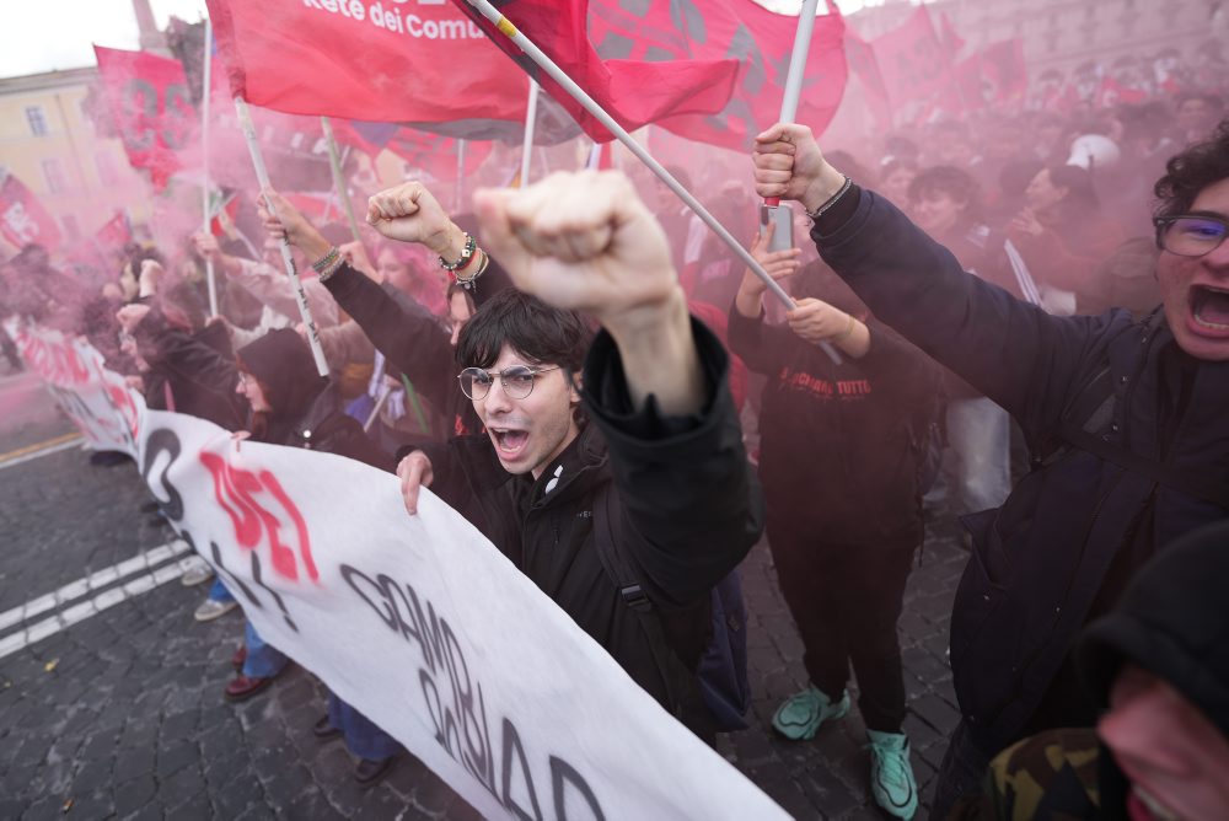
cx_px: 614
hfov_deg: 104.2
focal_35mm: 14
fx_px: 478
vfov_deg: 81.3
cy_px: 410
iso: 125
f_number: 1.8
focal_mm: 14
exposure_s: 1/640
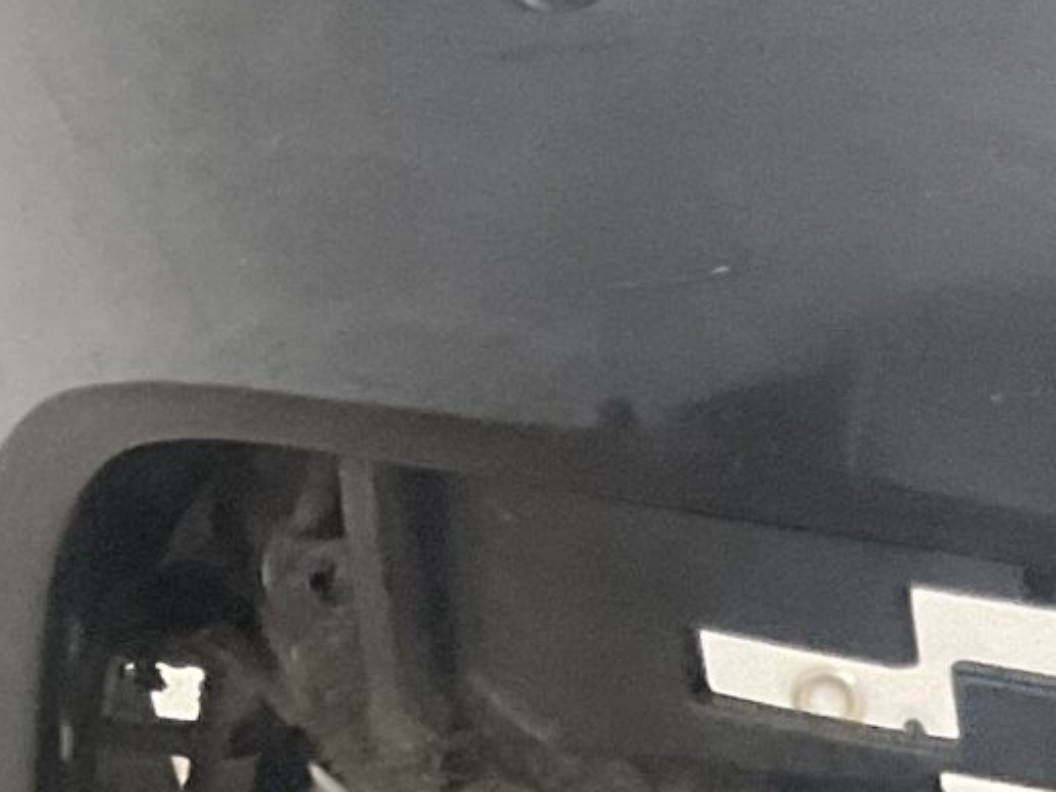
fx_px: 4393
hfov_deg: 12.3
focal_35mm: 144
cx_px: 2022
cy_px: 1740
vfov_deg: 9.4
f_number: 1.8
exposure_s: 1/50
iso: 125
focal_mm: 3
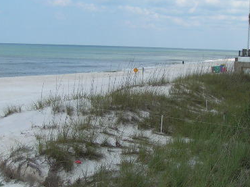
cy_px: 90
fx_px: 512
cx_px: 123
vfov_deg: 20.7
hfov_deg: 27.4
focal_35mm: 71
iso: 50
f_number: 3.5
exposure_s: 1/1000
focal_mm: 6.3
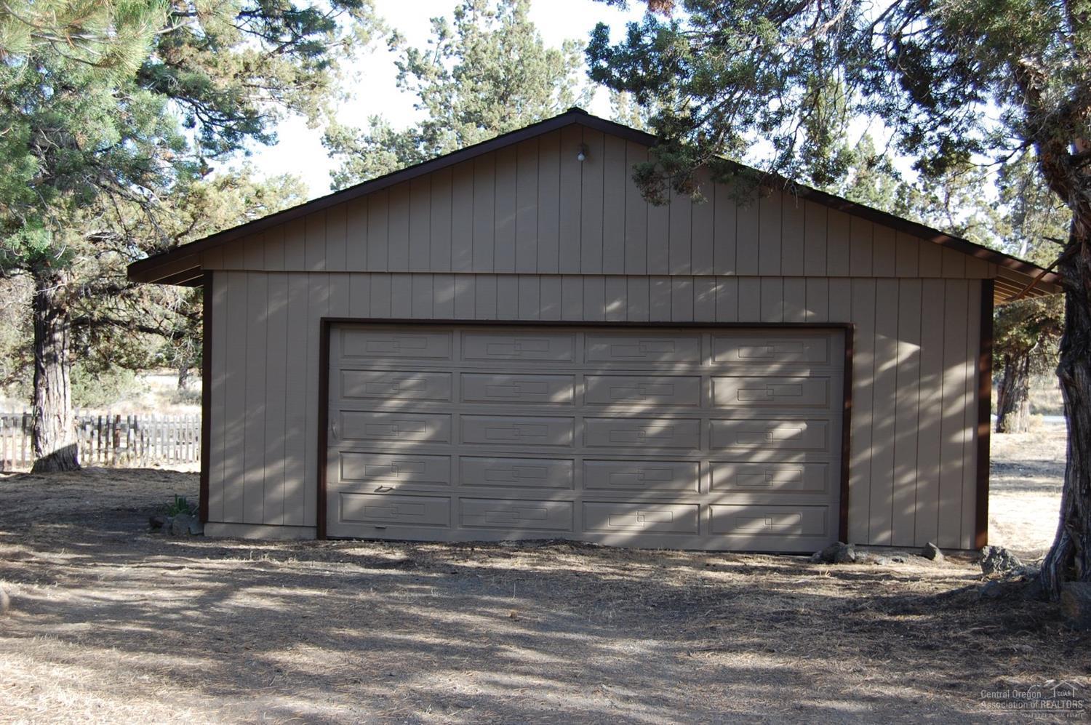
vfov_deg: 26.4
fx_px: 1544
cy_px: 362
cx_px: 546
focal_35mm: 51
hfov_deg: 38.9
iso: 200
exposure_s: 1/125
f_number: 5.6
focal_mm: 34
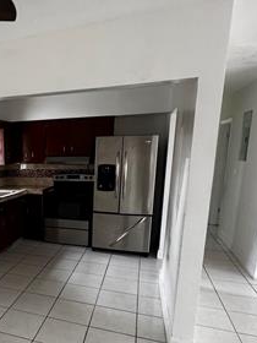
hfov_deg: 41.6
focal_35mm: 30
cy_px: 211
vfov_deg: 59.3
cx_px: 9
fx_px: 297
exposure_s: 1/99
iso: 250
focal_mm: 2.22
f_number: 2.2
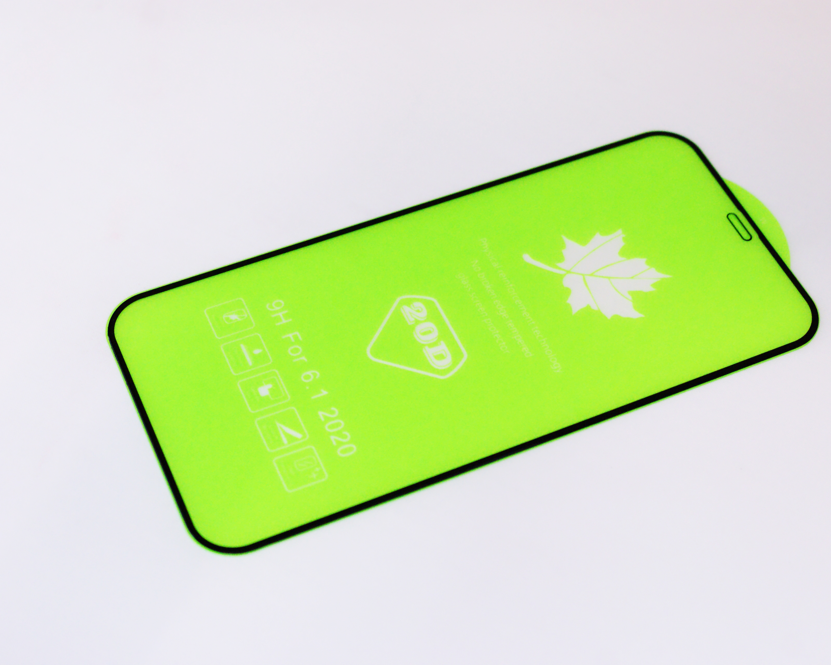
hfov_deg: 31.6
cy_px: 330
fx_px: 1465
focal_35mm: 60
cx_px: 476
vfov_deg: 25.6
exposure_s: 1/160
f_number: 5.6
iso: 1600
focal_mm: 35
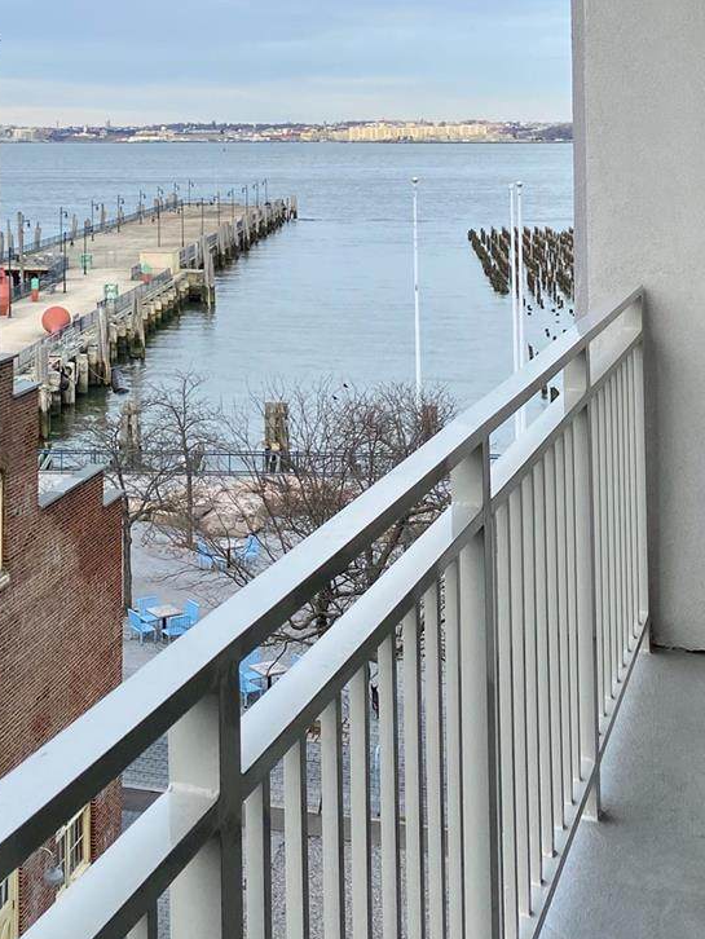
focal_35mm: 55
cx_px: 167
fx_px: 1493
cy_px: 61
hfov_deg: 26.2
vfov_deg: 32.8
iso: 32
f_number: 1.8
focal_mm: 4.25
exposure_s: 1/1082
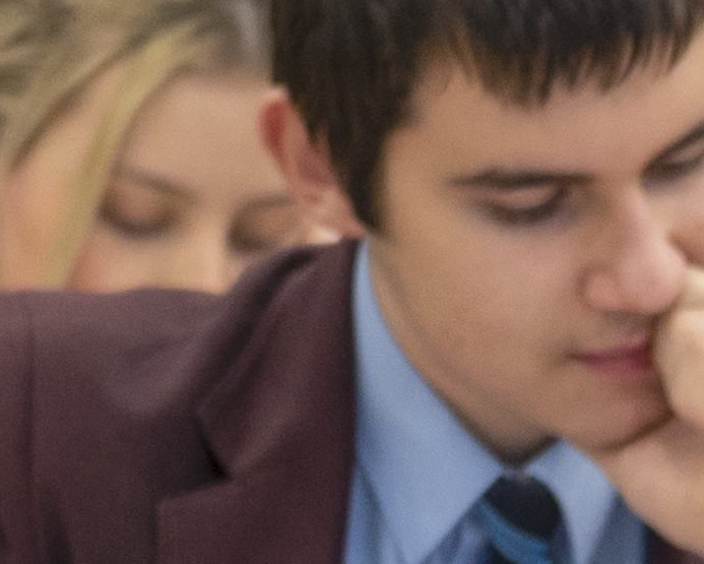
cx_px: 1529
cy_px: 1568
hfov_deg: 2.0
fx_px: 20469
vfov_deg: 1.6
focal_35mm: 982
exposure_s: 1/25
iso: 800
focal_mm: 120
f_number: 5
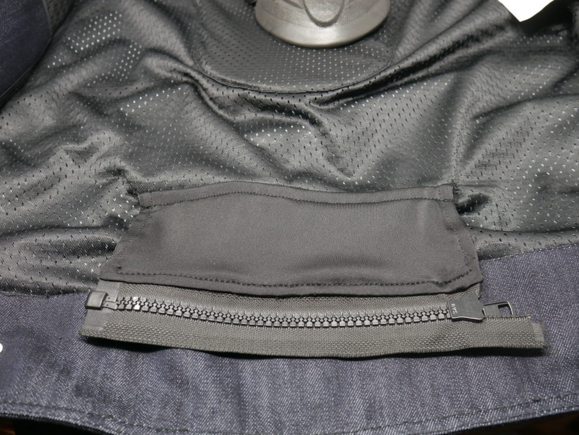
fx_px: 636
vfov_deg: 37.8
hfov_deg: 49.0
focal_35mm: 38
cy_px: 218
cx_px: 290
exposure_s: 1/60
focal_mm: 19
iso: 1000
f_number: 4.1
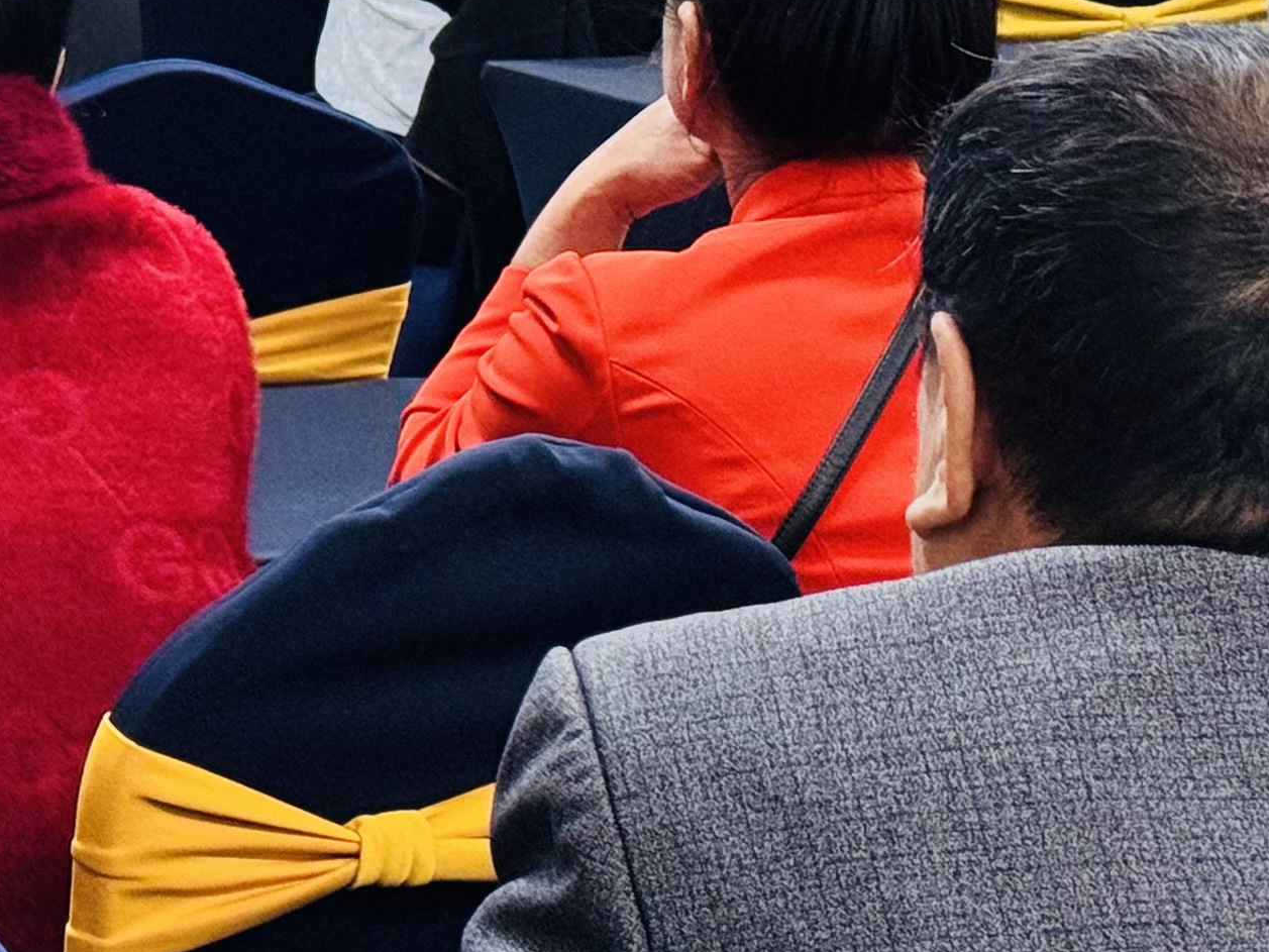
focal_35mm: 154
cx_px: -505
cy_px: -21
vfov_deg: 9.6
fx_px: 5646
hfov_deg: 12.3
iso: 125
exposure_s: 1/60
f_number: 1.78
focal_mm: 6.76
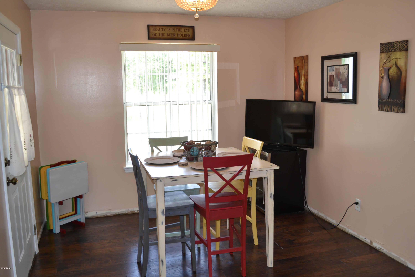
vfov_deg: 40.0
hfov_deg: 57.2
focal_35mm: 33
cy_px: 138
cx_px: 208
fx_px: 380
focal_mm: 22
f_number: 4
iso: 400
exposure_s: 1/100
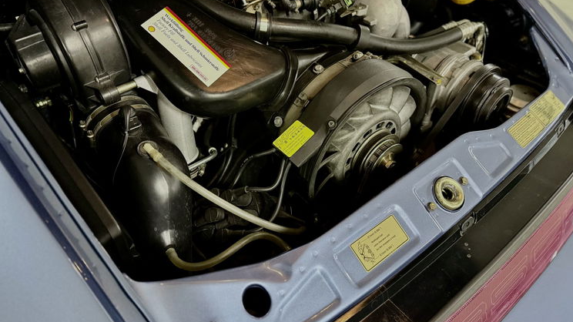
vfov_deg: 42.7
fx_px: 410
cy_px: 130
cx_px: 283
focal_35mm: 27
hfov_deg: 69.9
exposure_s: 1/50
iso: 800
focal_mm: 6.76
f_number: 1.78
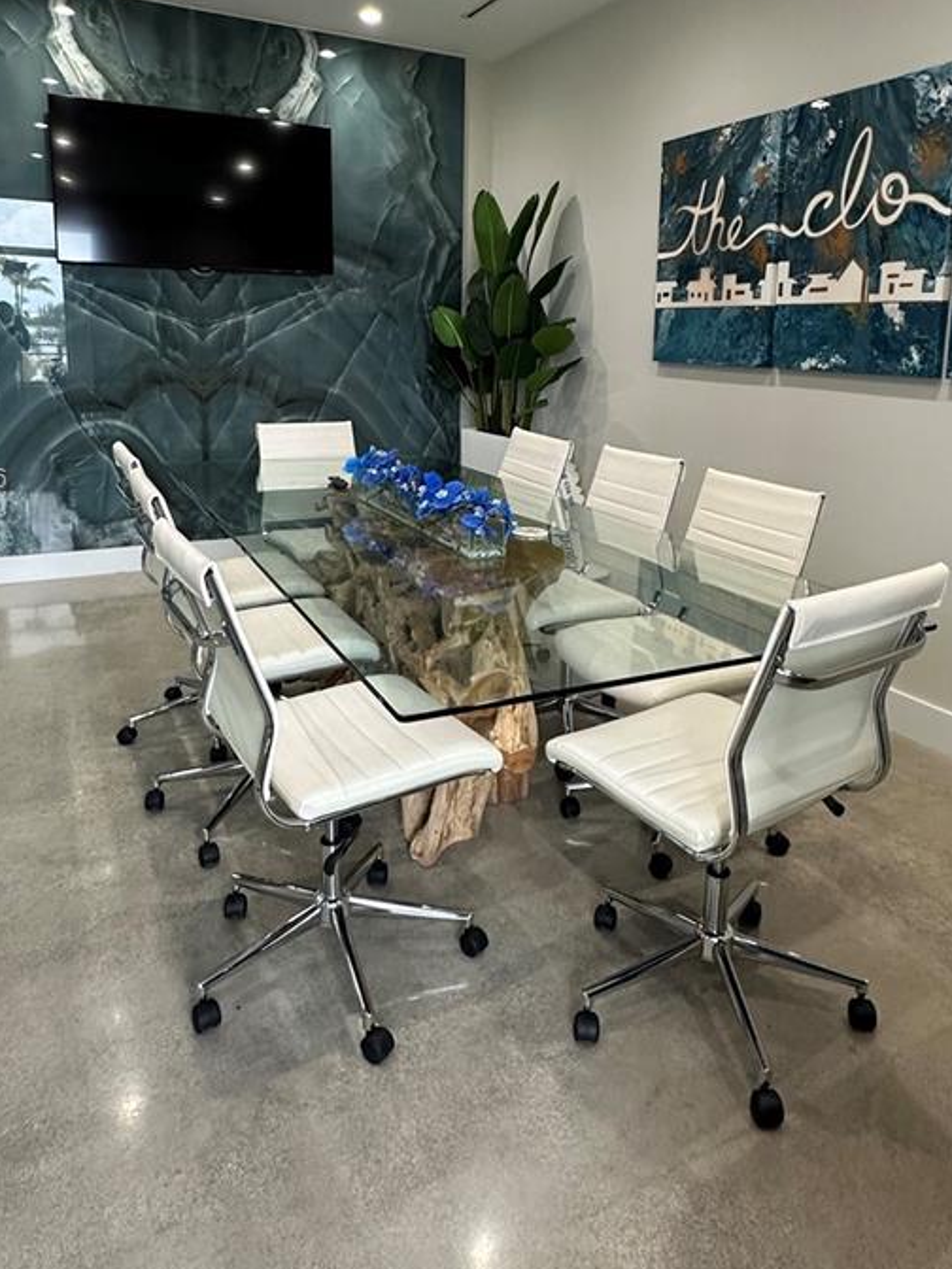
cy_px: 482
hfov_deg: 54.8
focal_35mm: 25
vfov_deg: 68.4
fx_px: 917
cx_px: 508
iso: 320
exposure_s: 1/120
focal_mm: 2.22
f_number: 2.2
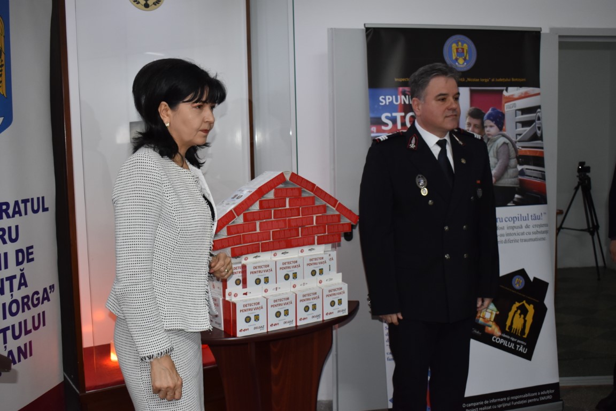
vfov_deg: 35.5
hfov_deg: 51.3
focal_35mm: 38
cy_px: 206
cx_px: 308
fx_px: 642
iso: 800
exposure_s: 1/80
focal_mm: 25
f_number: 4.5
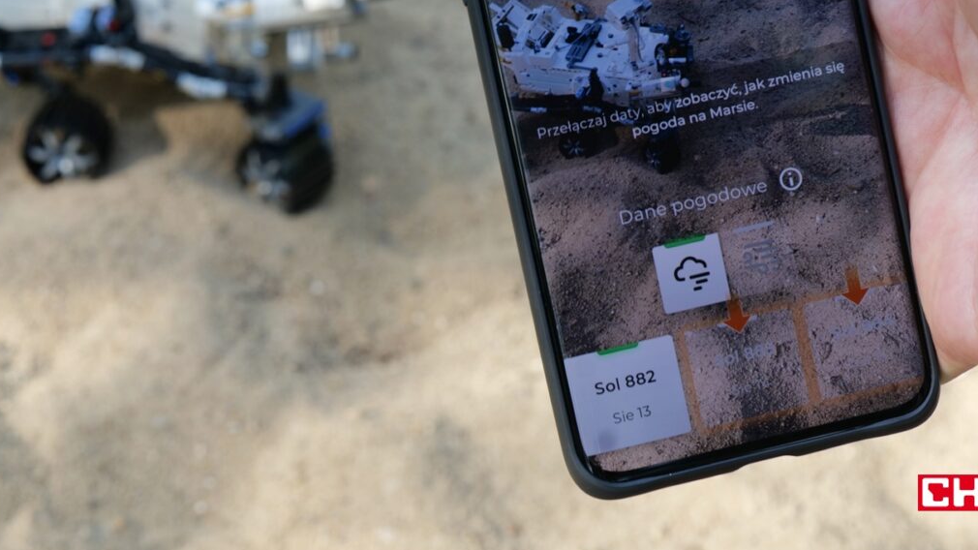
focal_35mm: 83
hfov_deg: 25.4
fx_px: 2152
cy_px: 51
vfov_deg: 14.4
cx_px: 313
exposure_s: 1/50
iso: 640
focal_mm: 50
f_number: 10
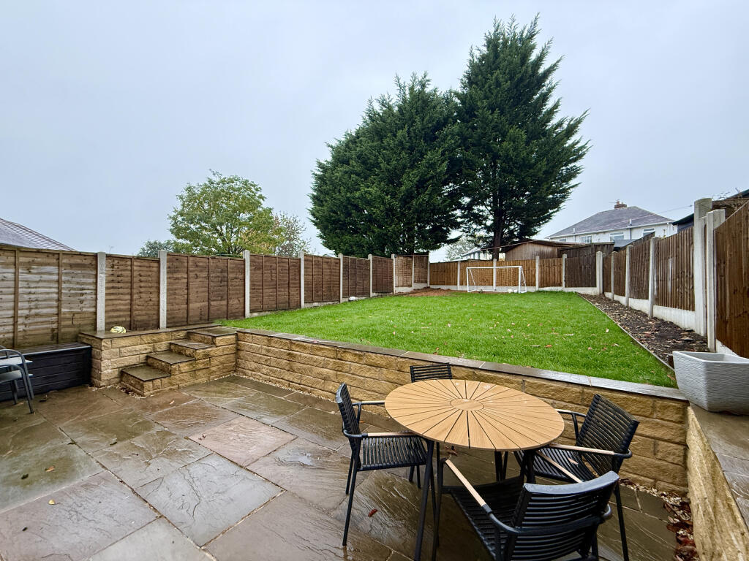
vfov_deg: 85.7
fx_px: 303
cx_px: 374
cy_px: 280
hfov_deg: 102.1
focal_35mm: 14
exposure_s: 1/99
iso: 200
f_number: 2.2
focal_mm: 2.22
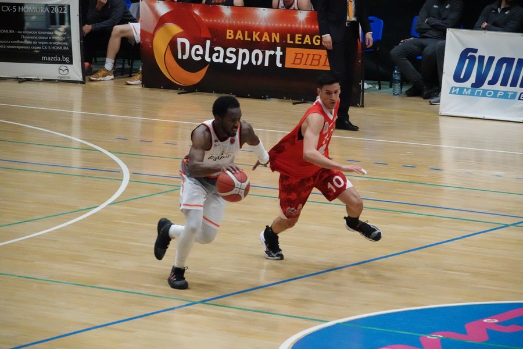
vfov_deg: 6.9
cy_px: 174
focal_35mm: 200
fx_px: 2905
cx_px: 262
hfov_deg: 10.3
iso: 6400
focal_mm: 73.24
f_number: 4
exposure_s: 1/500
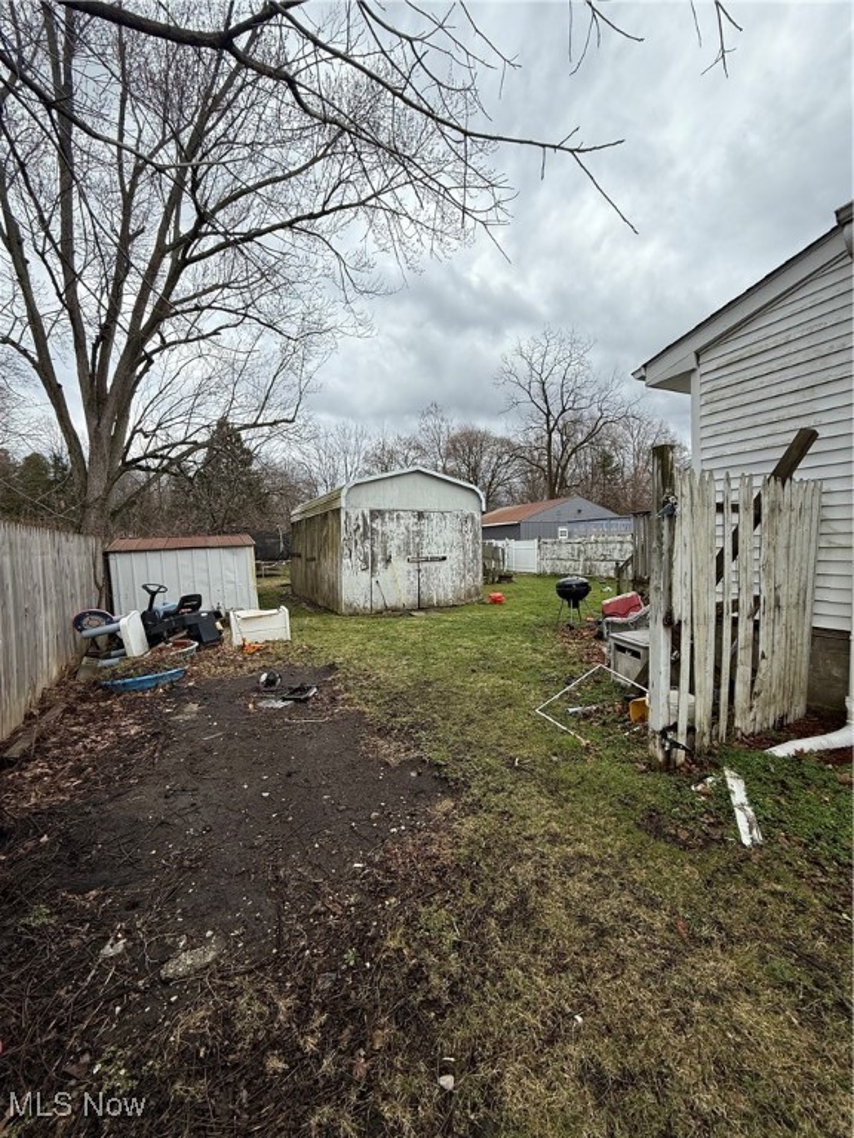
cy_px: 569
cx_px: 427
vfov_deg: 102.1
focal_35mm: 14
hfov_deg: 85.7
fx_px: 461
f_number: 2.2
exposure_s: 1/1105
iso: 50
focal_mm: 2.22
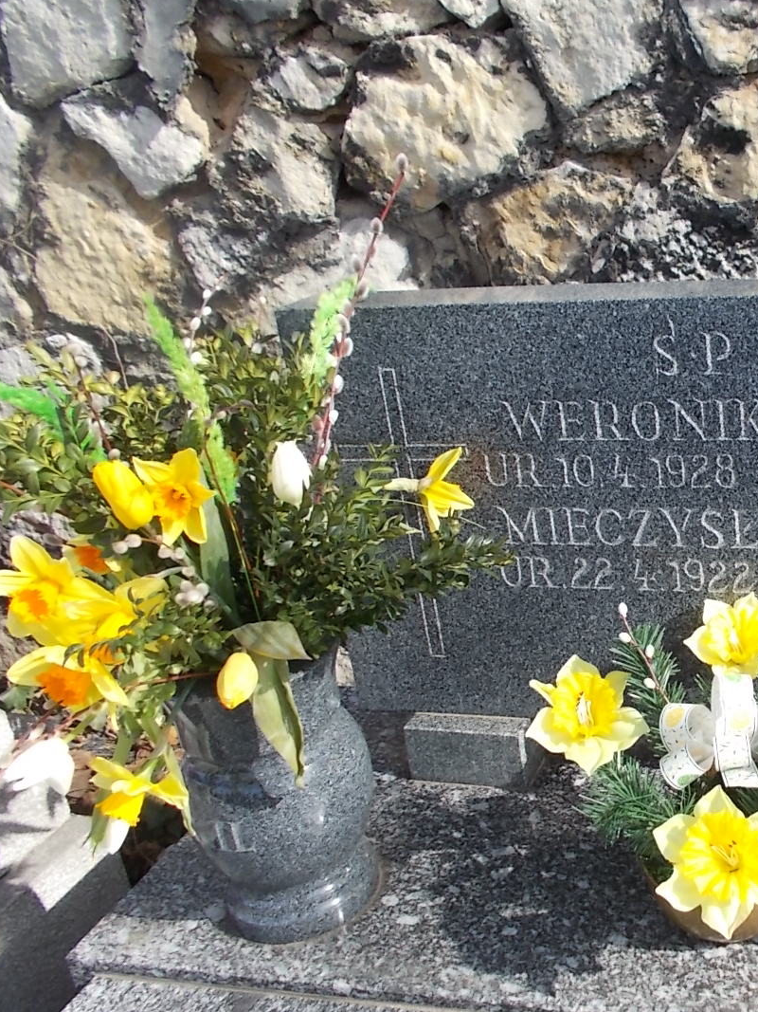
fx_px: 1139
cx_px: 733
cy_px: 520
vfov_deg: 47.9
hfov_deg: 34.0
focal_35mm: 39
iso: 80
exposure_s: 1/400
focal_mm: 4.6
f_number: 3.2
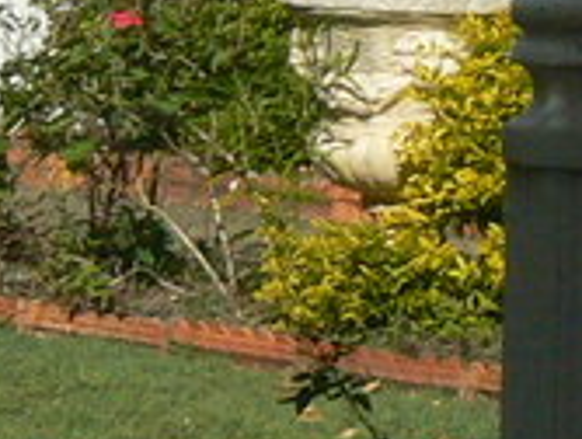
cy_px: -523
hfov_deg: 9.0
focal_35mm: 215
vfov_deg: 6.7
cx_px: 770
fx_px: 3623
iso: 200
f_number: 8
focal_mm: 6
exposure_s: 1/1300
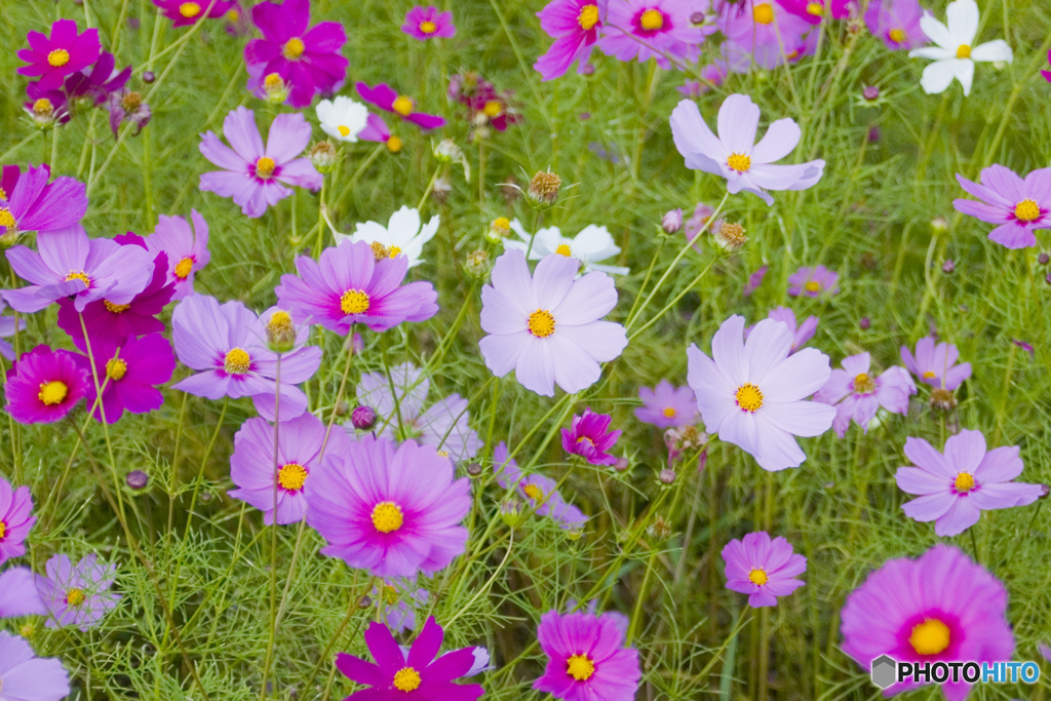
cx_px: 526
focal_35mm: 120
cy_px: 350
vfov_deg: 11.4
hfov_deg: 17.1
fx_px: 3504
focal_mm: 80
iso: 200
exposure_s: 1/500
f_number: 5.6
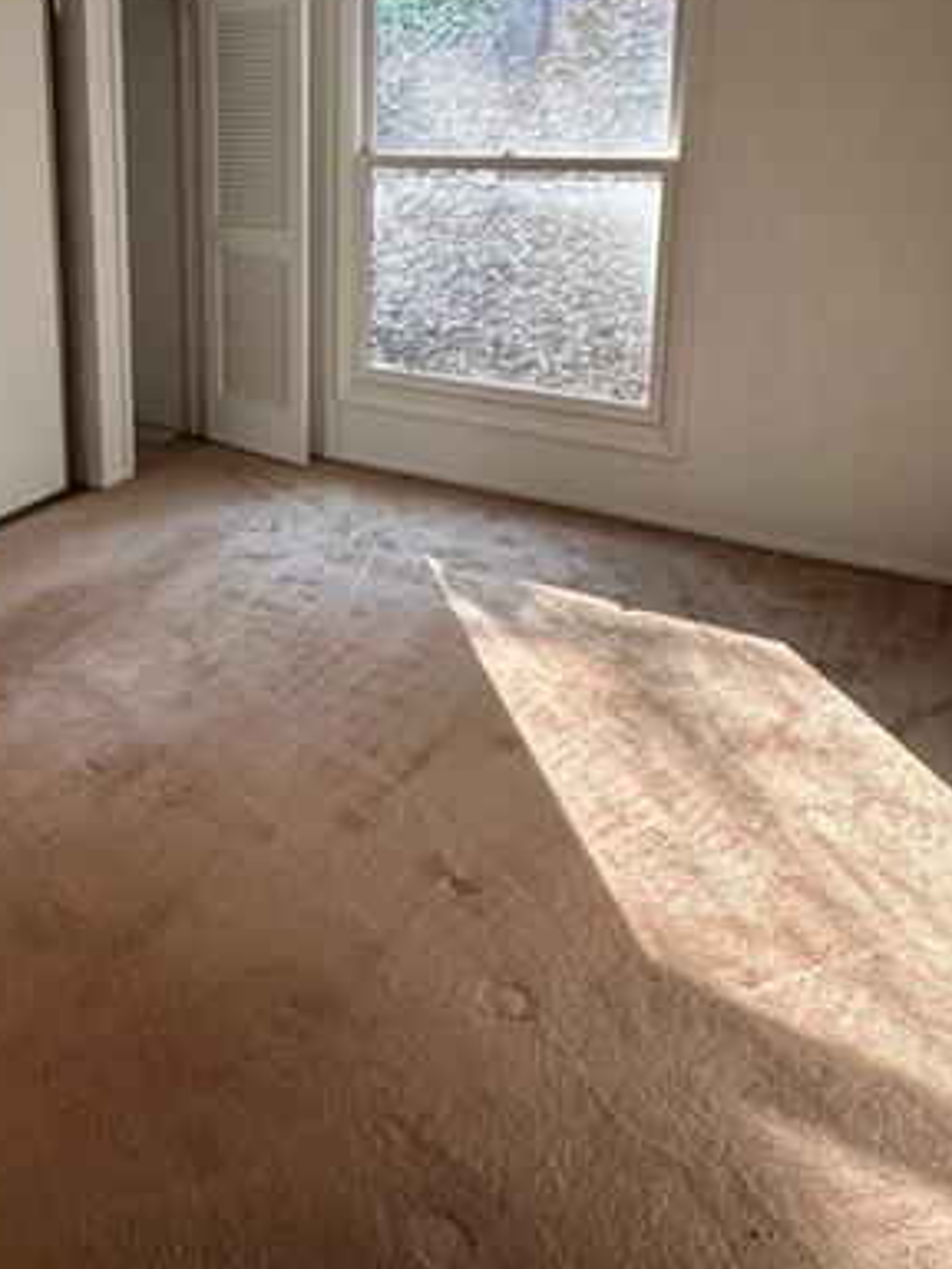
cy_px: 294
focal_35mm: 28
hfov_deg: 47.6
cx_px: 218
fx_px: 1027
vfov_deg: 59.5
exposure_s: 1/60
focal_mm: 2.22
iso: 200
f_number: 2.2
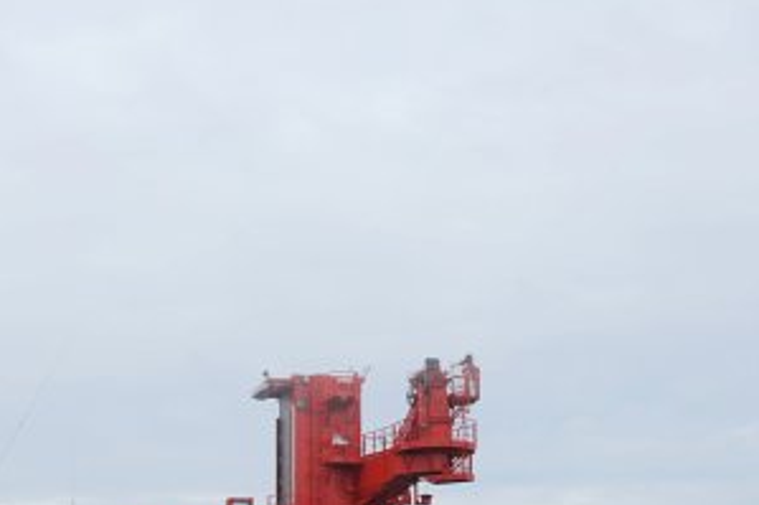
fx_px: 1749
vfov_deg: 15.8
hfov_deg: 24.2
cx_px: 198
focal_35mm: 83
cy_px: 607
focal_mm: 31
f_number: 9
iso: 100
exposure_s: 1/100
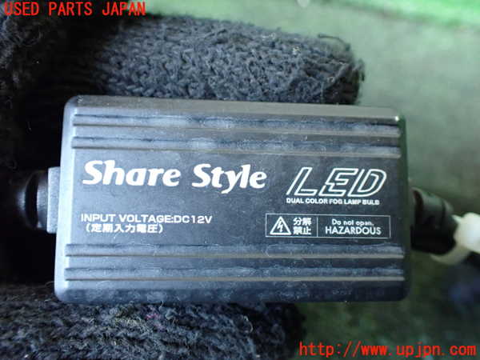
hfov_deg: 60.0
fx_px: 416
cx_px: 240
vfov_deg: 46.8
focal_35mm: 30
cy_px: 180
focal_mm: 5.4
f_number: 2.3
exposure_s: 1/40
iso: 800
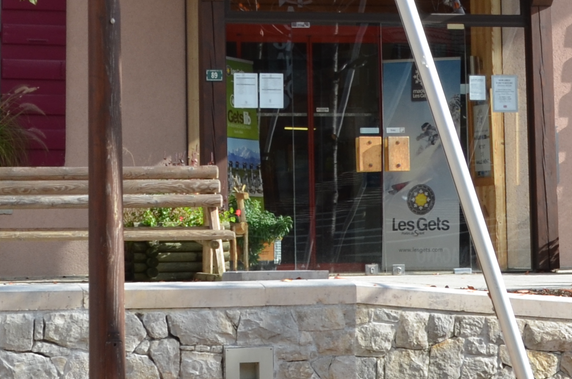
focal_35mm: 139
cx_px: 242
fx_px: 2204
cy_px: -42
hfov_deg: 14.8
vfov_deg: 9.7
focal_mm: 24
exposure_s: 1/250
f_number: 8
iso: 180
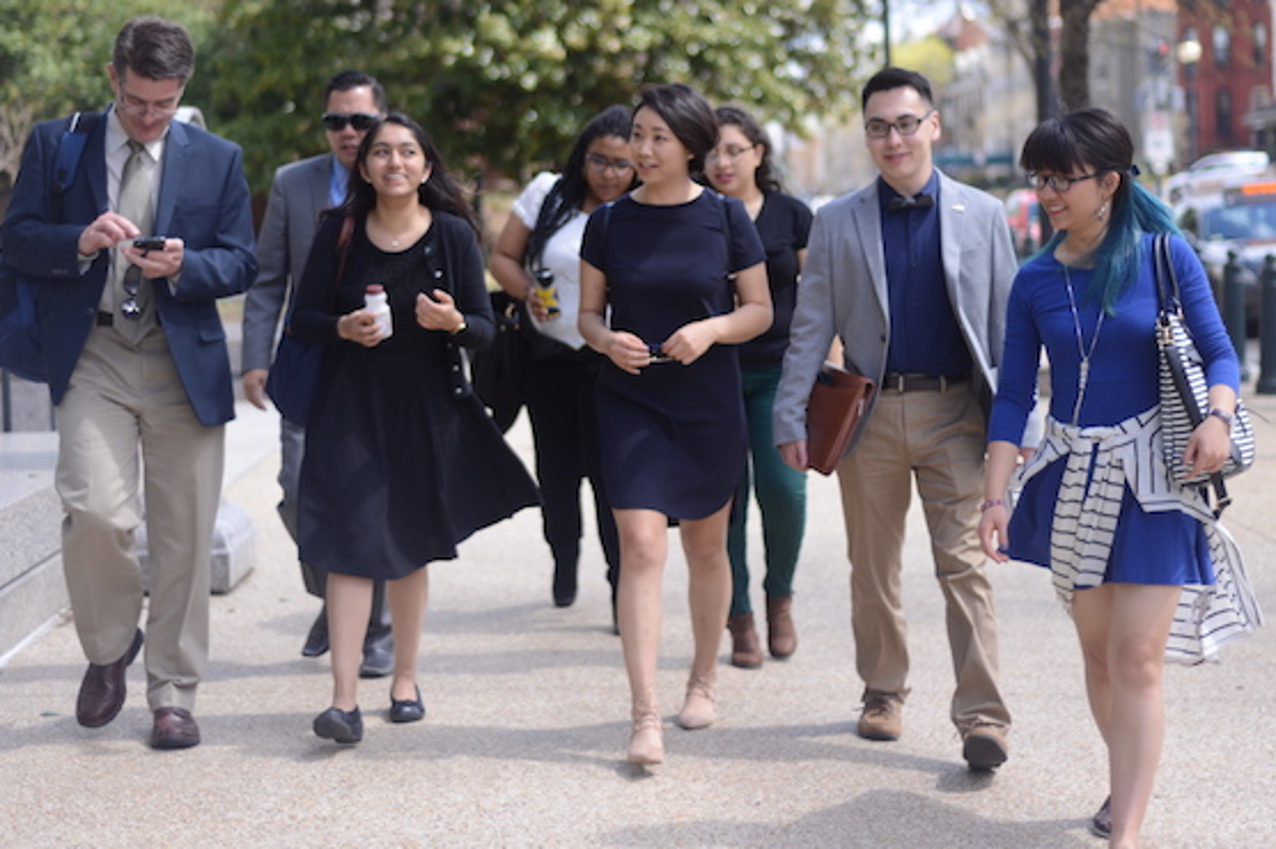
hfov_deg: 36.9
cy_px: 392
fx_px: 1913
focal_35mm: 54
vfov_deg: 25.0
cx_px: 615
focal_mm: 50
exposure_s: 1/1600
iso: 125
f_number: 1.8
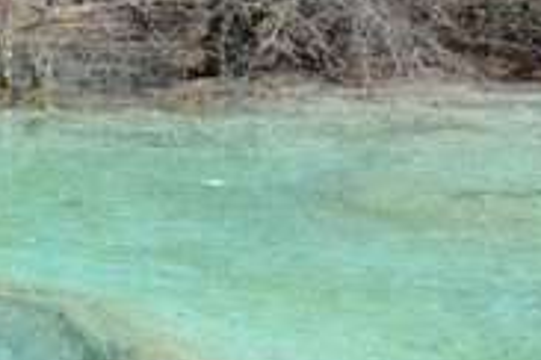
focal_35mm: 294
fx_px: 4418
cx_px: -455
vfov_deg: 4.6
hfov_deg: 6.8
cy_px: -271
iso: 100
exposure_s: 1/60
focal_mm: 40
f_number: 11
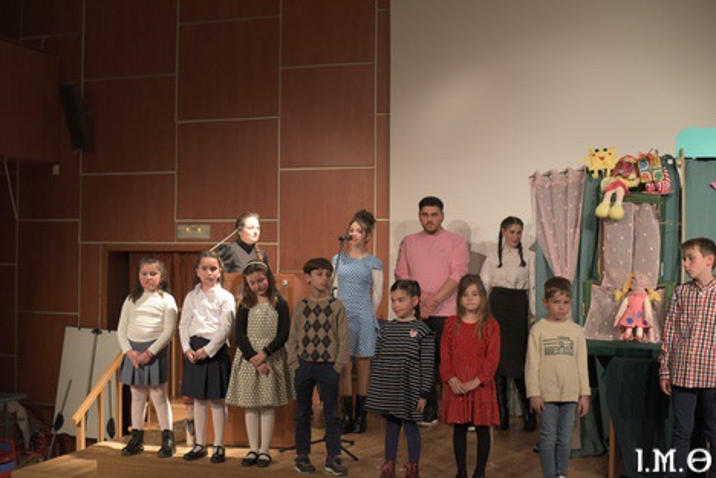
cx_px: 358
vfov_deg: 27.0
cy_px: 239
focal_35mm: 50
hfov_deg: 39.6
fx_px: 994
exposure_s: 1/200
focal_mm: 50
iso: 3200
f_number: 4
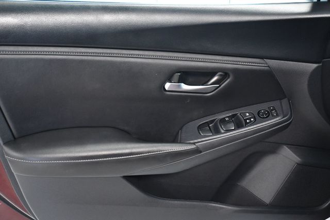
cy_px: 110
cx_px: 165
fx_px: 577
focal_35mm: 63
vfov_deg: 21.5
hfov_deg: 31.9
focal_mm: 42
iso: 2500
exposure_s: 1/100
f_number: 5
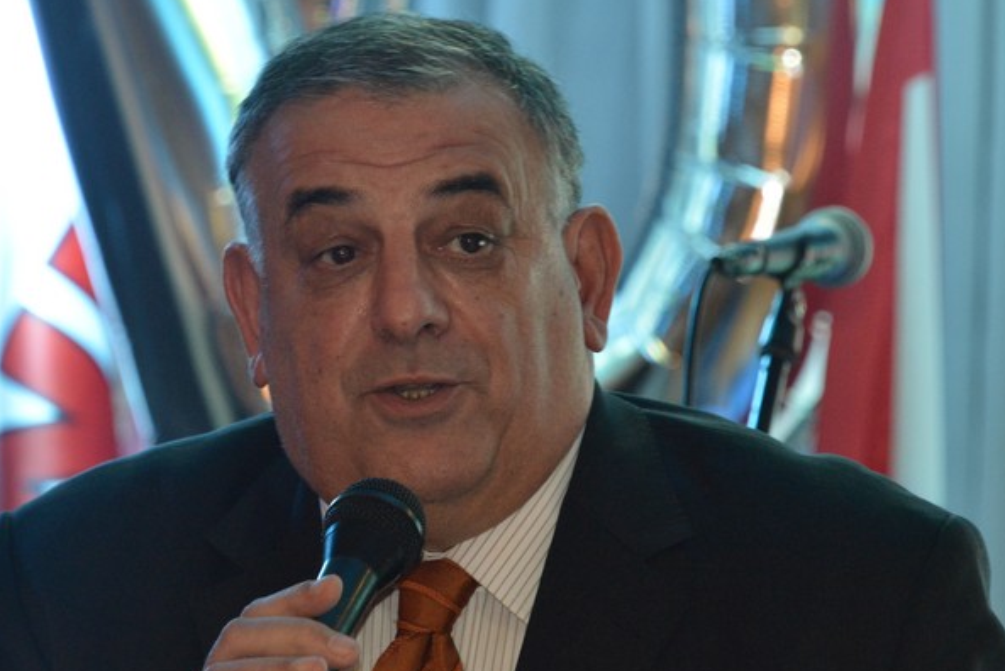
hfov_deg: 6.0
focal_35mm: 345
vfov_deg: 4.0
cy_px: 317
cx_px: 436
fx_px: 9635
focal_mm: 250
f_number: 8
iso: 5000
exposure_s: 1/100
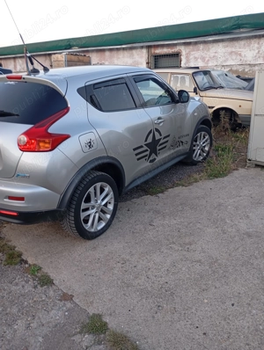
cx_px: 132
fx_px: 284
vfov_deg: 63.4
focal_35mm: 28
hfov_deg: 49.9
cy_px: 175
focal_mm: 4.27
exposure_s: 1/50
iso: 210
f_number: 1.8
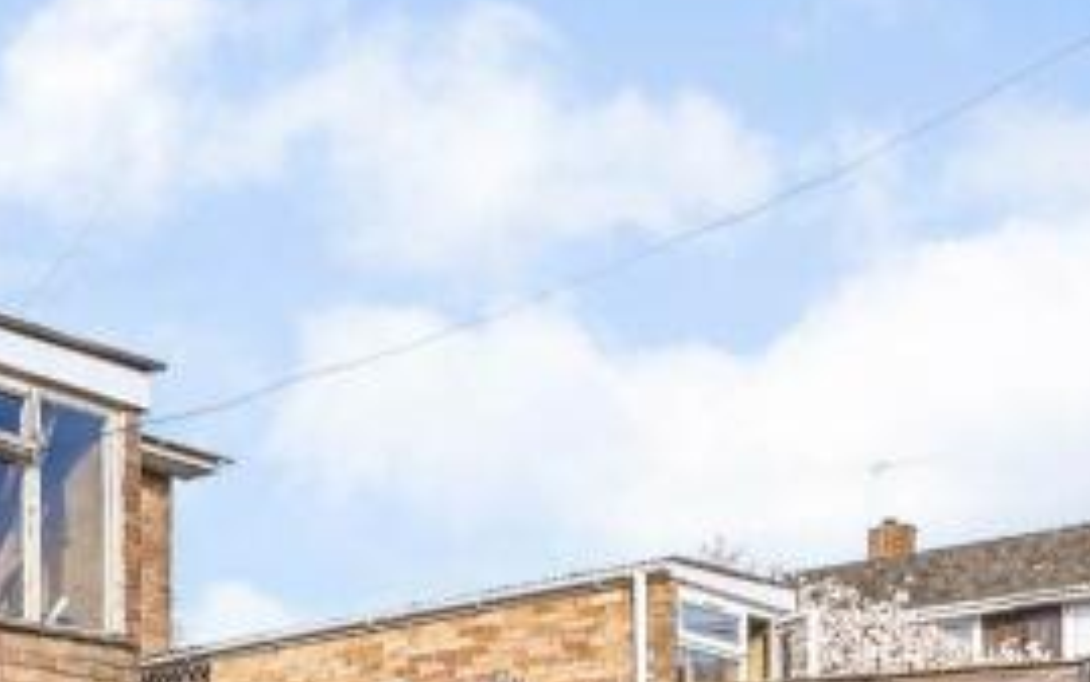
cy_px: 795
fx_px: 1605
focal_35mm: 54
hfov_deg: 32.9
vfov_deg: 22.3
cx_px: -105
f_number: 9
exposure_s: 1/500
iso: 400
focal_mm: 14
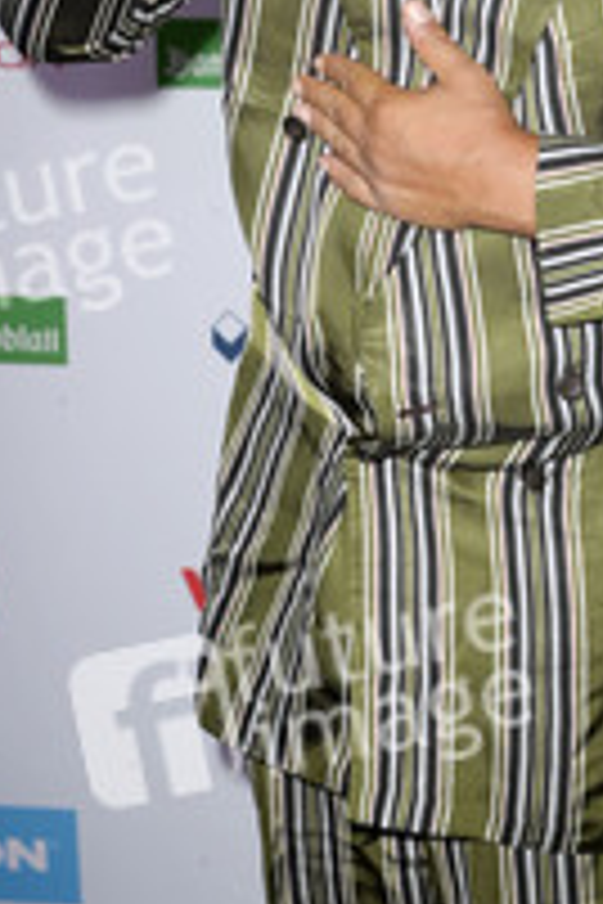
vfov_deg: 15.4
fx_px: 3291
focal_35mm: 131
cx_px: 432
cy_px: 27
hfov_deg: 10.5
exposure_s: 1/250
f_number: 5.6
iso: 400
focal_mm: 66
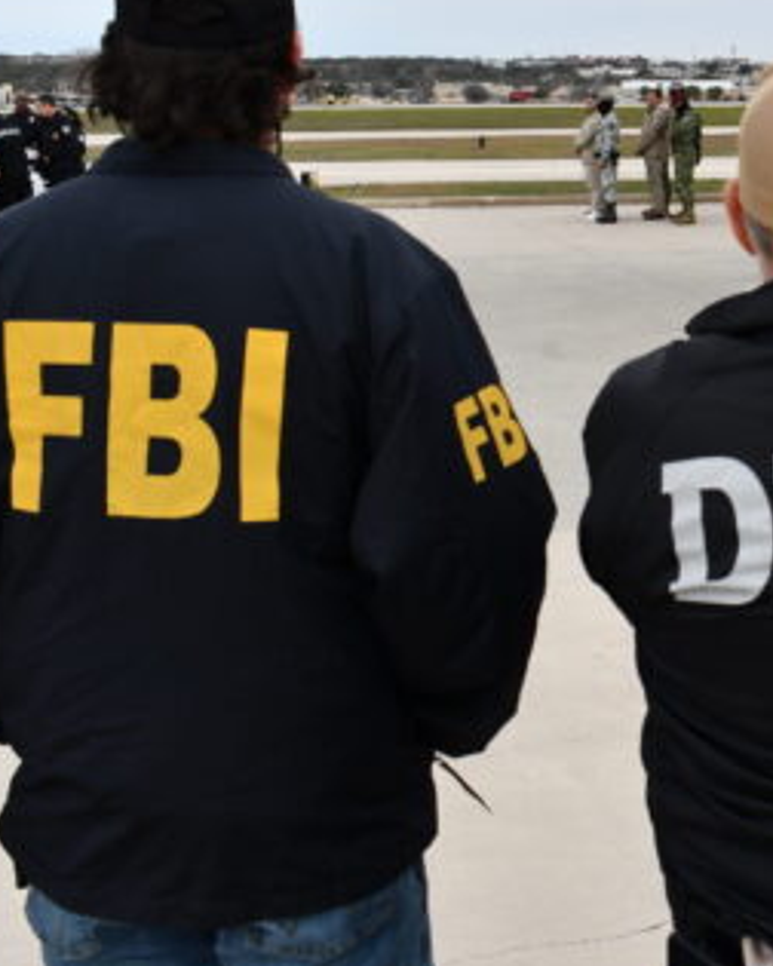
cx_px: 942
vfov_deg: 25.2
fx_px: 2145
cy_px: 296
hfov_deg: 19.2
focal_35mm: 75
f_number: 8
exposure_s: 1/250
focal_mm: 23
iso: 160
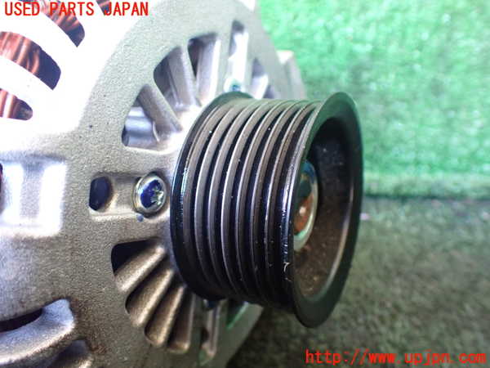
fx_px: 425
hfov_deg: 60.0
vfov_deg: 46.8
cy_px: 184
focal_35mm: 30
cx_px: 245
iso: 1000
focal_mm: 5.4
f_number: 2.3
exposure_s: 1/30
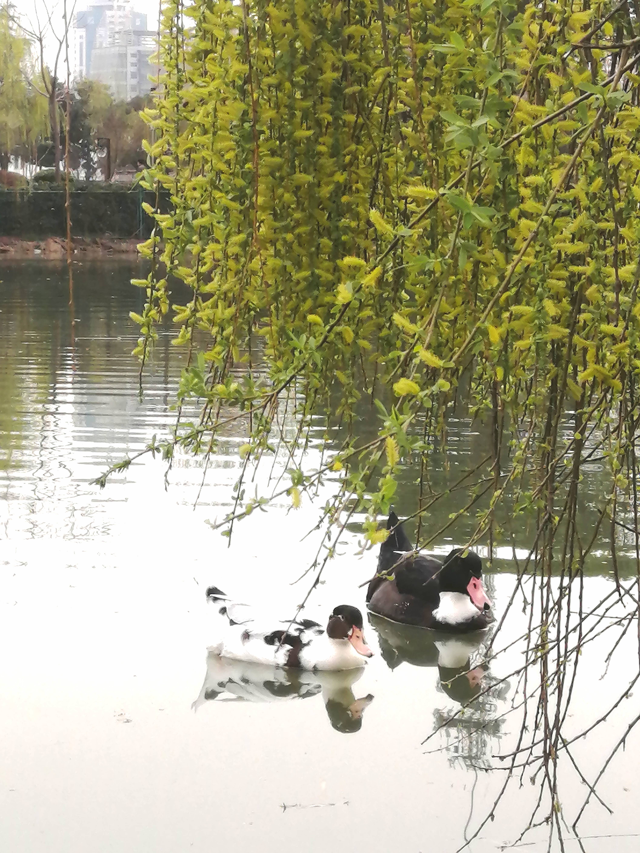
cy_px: 426
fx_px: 2514
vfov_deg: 19.3
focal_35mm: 102
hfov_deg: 14.5
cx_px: 320
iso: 50
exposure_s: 1/206
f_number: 1.8
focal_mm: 3.62
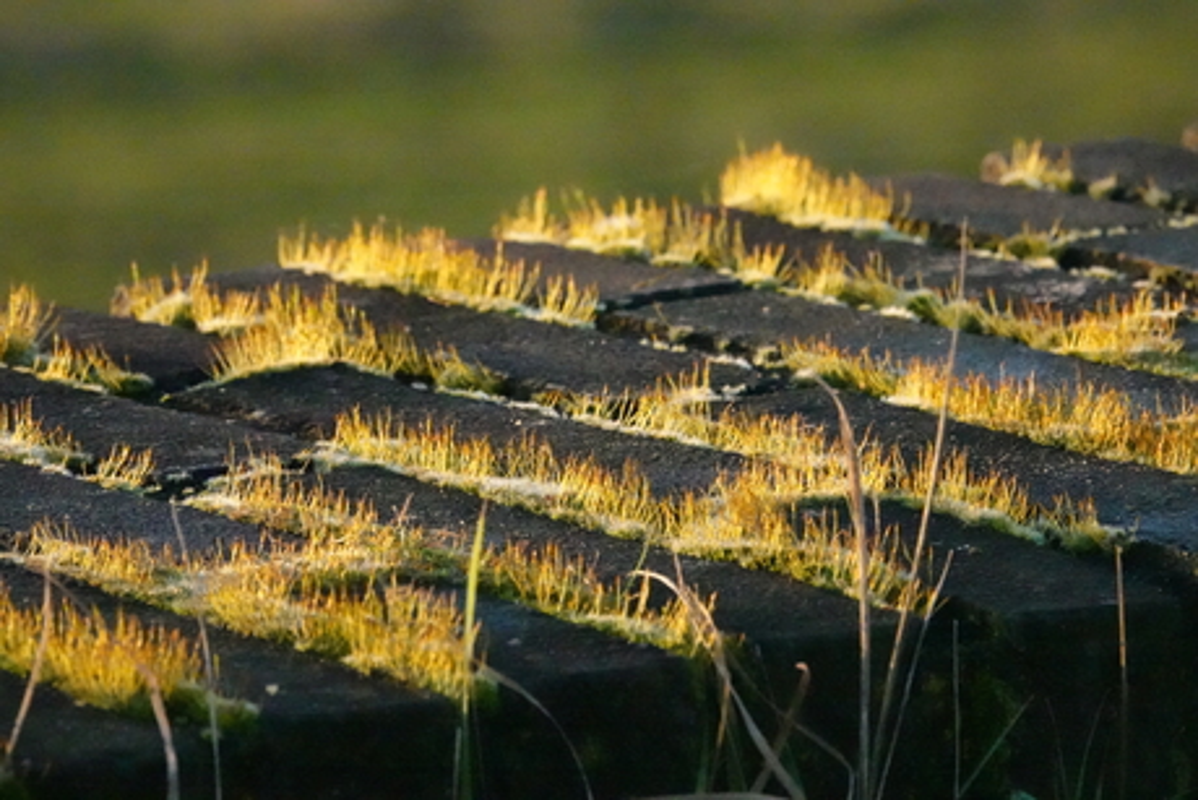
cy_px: 400
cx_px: 599
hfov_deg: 3.6
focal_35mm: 567
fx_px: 18873
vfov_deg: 2.4
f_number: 8
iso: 12800
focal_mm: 207.88
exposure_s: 1/2500
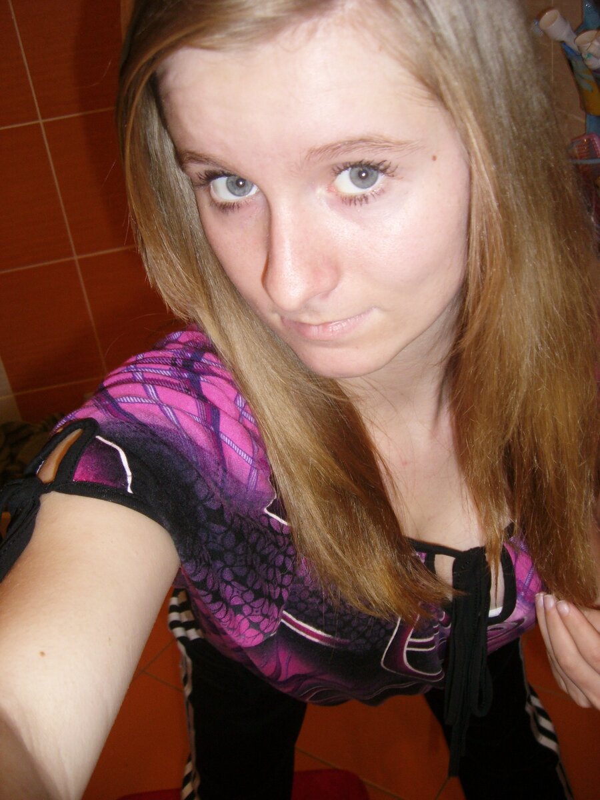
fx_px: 878
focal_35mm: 38
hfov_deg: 37.7
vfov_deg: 49.0
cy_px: 400
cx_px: 300
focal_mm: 6.2
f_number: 2.7
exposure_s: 1/60
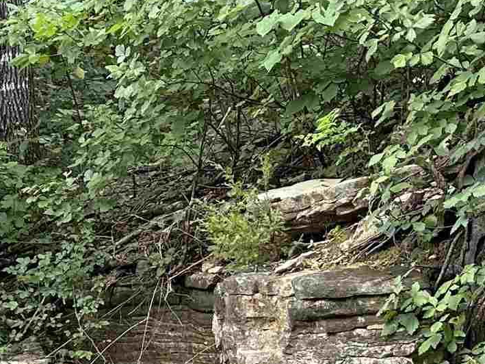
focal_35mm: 104
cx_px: 40
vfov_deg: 13.7
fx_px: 1457
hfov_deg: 18.6
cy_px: 462
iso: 80
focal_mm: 6.86
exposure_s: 1/266
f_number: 1.78
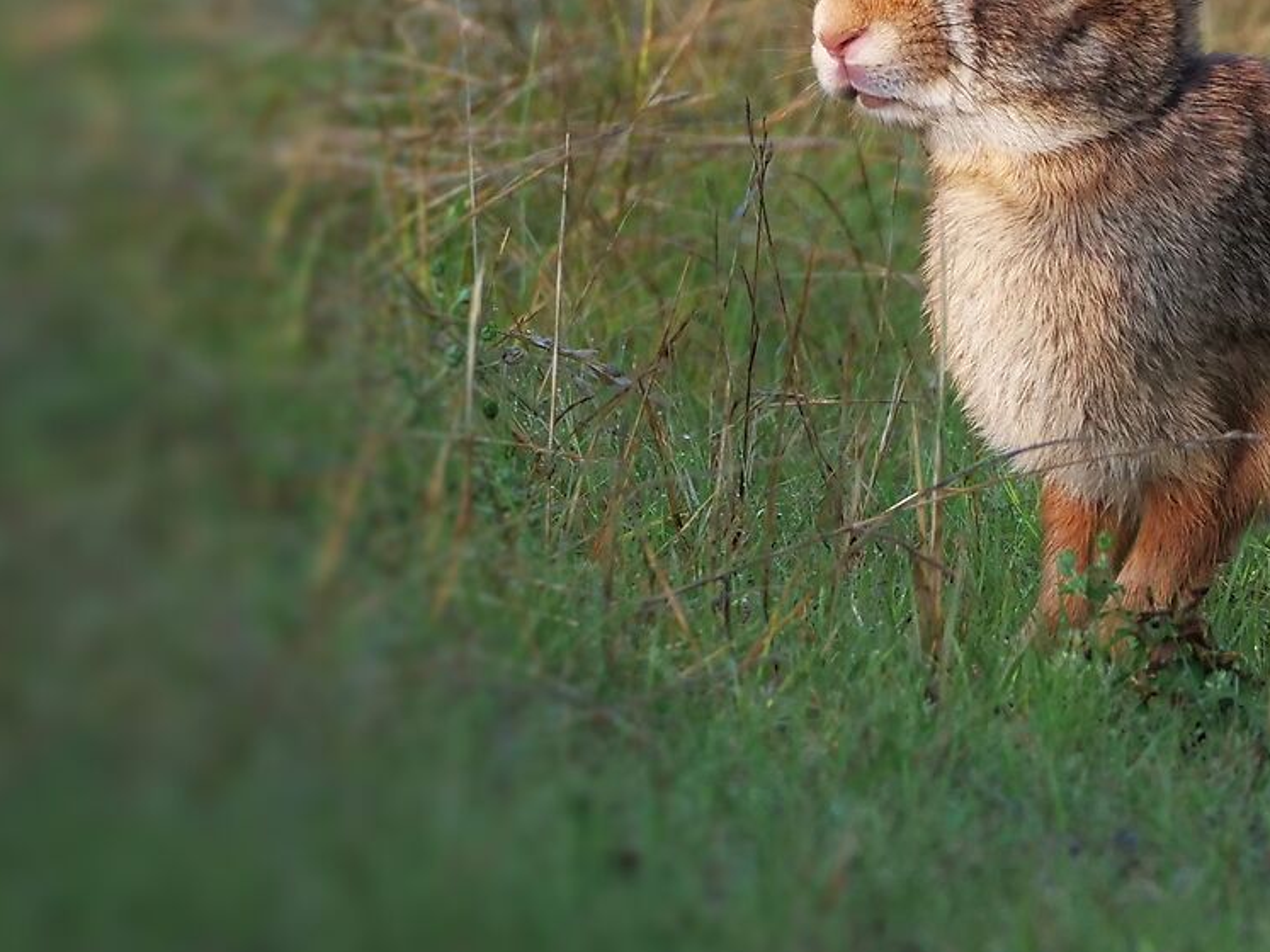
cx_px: 1137
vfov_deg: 0.8
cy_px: -76
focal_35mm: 1928
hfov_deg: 1.0
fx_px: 70724
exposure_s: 1/400
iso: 400
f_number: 5.7
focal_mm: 300
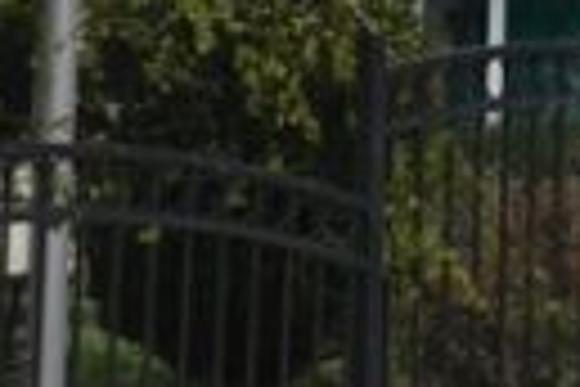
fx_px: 3898
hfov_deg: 8.1
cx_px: 1147
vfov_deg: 5.5
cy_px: -472
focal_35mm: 242
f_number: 10
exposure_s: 1/400
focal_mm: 27
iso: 200
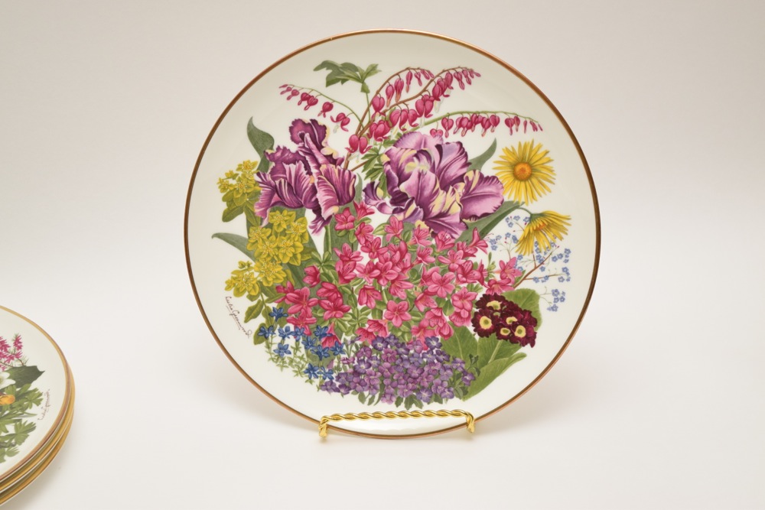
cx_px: 382
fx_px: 1753
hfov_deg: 24.6
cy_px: 255
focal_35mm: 82
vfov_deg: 16.6
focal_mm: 55
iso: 800
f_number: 5.6
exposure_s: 1/200
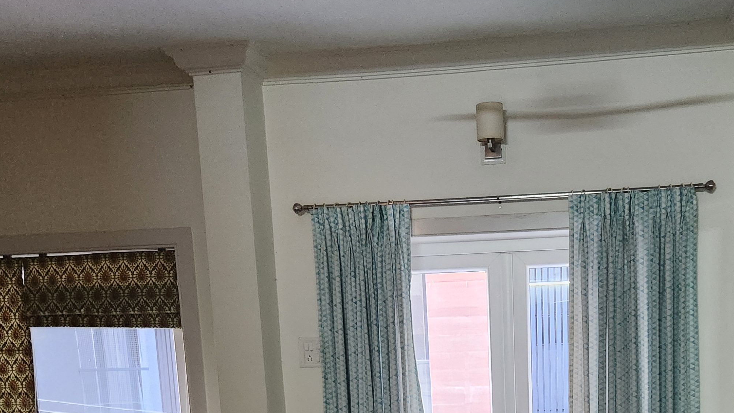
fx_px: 973
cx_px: 501
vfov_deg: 21.5
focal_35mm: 50
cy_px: 544
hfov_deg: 40.7
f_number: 1.8
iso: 1000
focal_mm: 5.4
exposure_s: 1/100
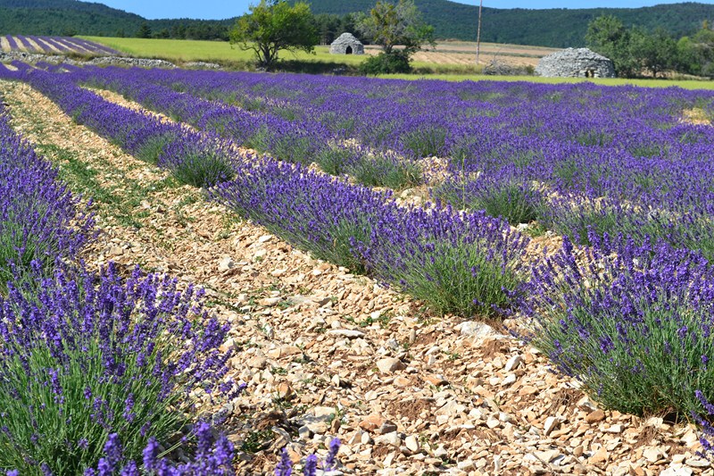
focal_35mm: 75
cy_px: 238
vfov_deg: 18.2
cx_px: 357
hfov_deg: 27.0
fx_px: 1487
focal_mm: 50
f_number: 11
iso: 400
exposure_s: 1/400
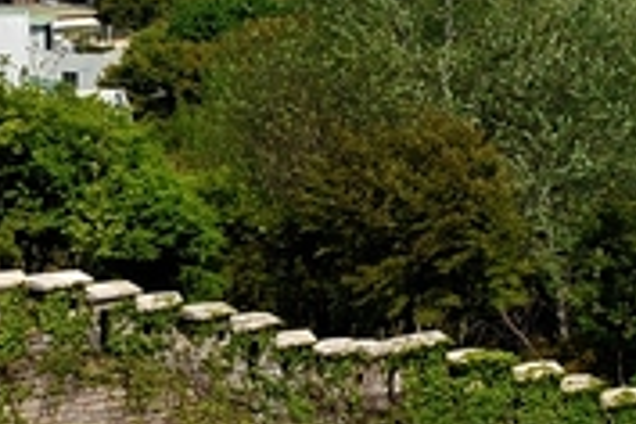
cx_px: 65
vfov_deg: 6.3
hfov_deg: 9.4
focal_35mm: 217
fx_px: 3833
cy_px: 169
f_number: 22
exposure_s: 1/125
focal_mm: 32
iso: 200
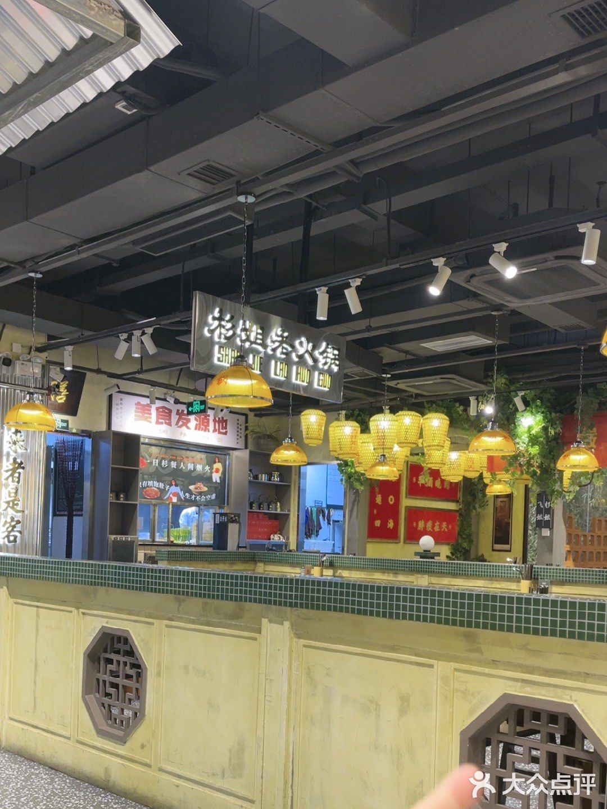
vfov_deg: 32.7
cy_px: 404
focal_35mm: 59
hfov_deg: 24.8
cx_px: 304
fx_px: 1379
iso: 100
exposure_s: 1/50
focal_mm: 5.1
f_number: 1.6
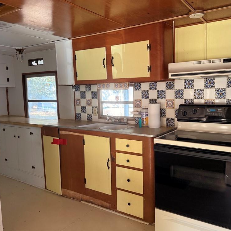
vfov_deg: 55.6
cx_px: 135
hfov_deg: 55.3
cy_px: 113
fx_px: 219
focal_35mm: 29
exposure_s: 1/76
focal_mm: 6.76
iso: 200
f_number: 1.78
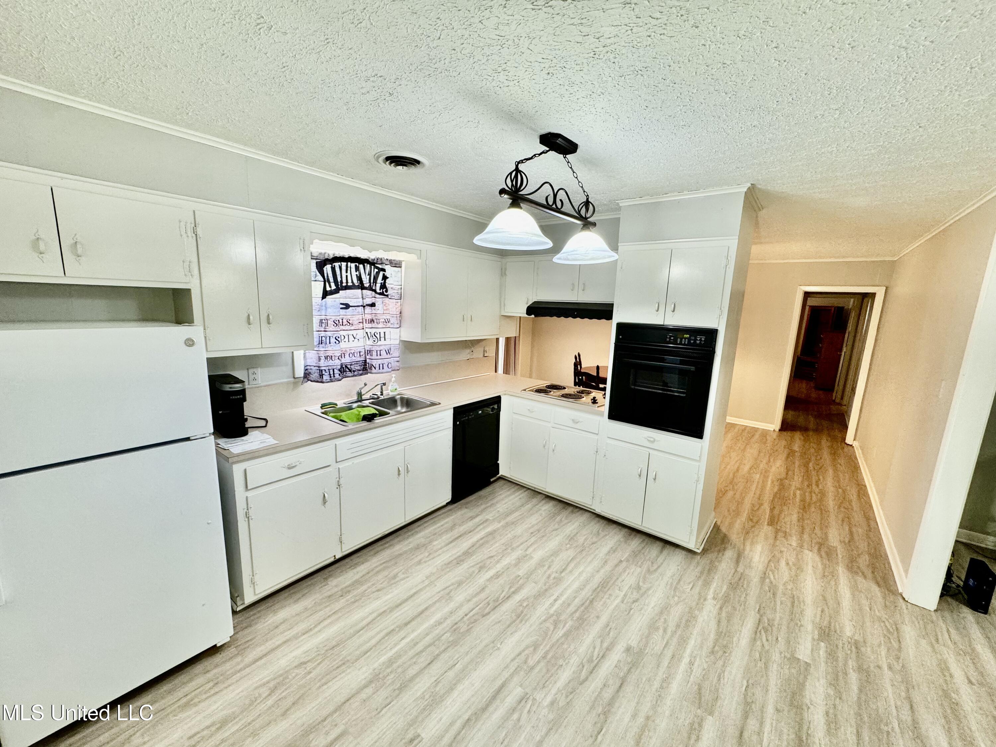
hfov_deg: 102.1
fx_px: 403
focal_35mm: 14
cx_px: 498
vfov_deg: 85.7
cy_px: 374
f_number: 2.2
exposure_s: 1/60
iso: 200
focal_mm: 2.22
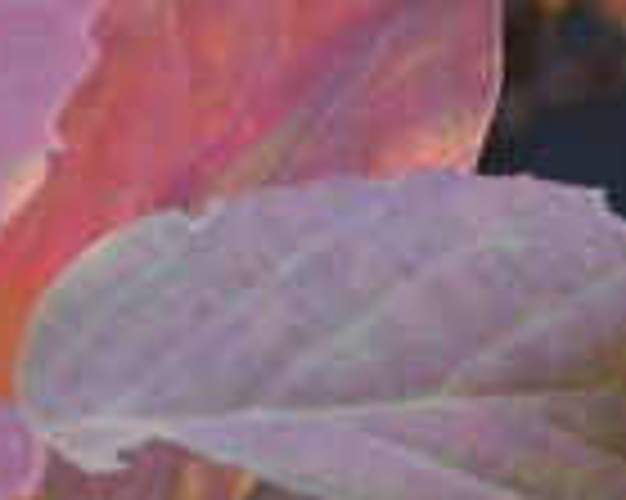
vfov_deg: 1.1
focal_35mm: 1396
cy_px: 50
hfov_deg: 1.4
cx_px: -1216
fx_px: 25854
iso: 800
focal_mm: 135
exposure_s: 1/125
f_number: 4.8
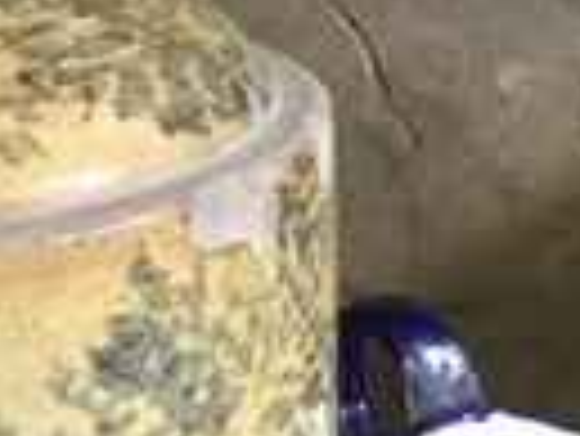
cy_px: 58
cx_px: 1050
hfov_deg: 10.0
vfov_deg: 8.0
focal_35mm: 186
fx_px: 3119
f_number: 2.4
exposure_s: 1/15
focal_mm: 3.3
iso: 250
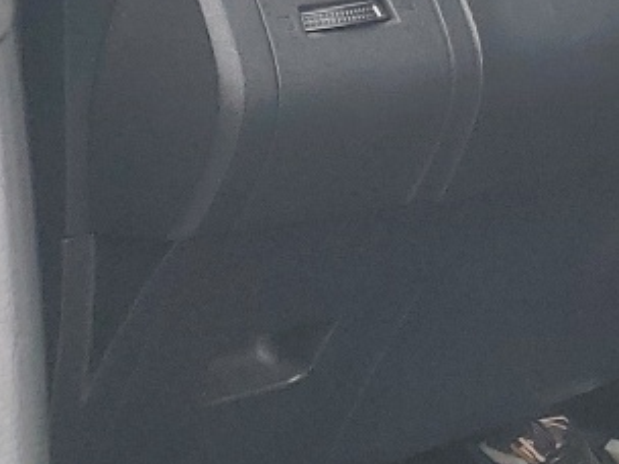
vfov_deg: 10.8
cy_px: 216
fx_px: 2450
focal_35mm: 137
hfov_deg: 11.4
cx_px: 1580
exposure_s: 1/714
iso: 50
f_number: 1.5
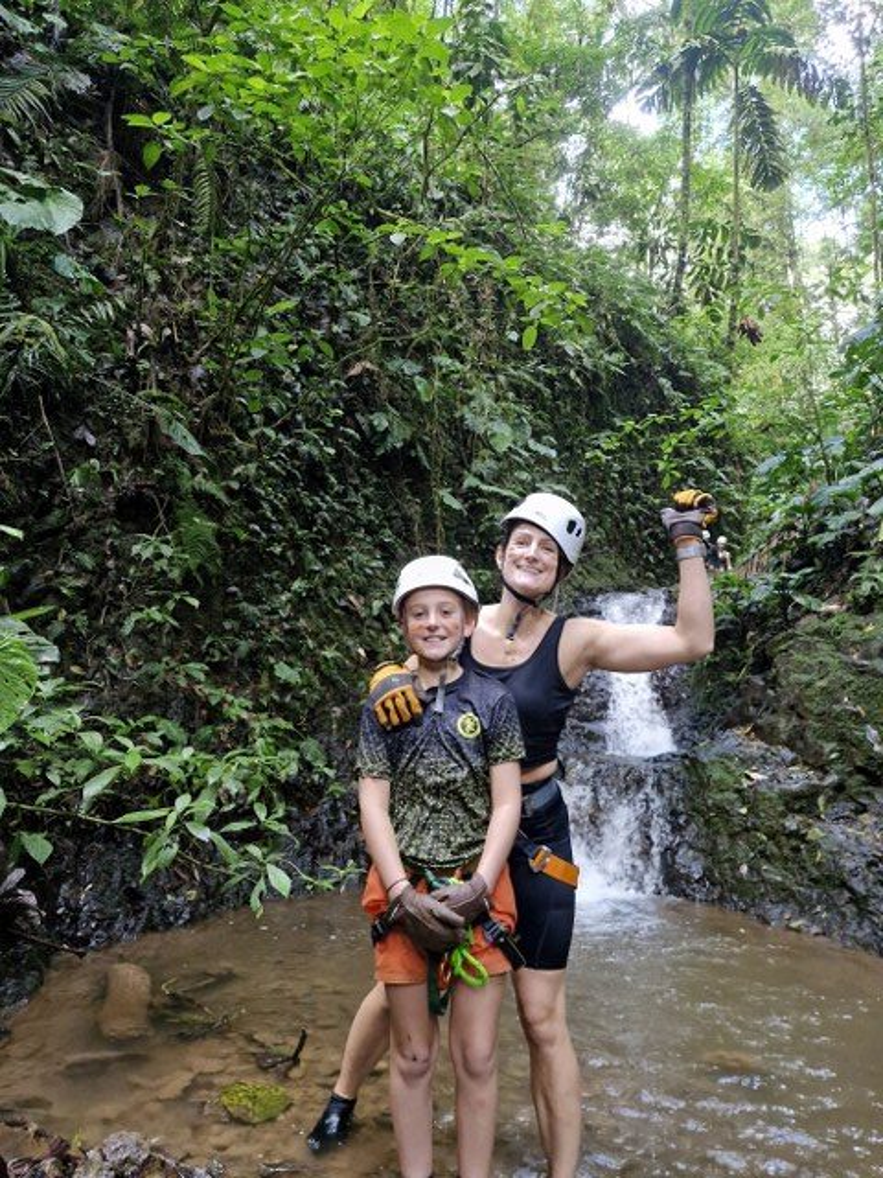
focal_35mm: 23
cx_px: 442
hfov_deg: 58.9
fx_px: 782
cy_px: 589
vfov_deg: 73.9
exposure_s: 1/120
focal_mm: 5.54
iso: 640
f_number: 1.8
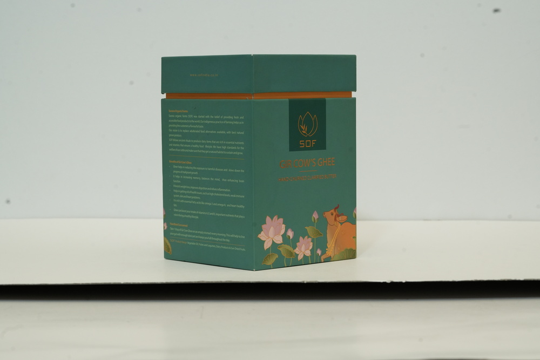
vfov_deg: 15.2
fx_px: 1350
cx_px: 270
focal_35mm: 90
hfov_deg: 22.6
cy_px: 180
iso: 1600
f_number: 10
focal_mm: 90
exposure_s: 1/200
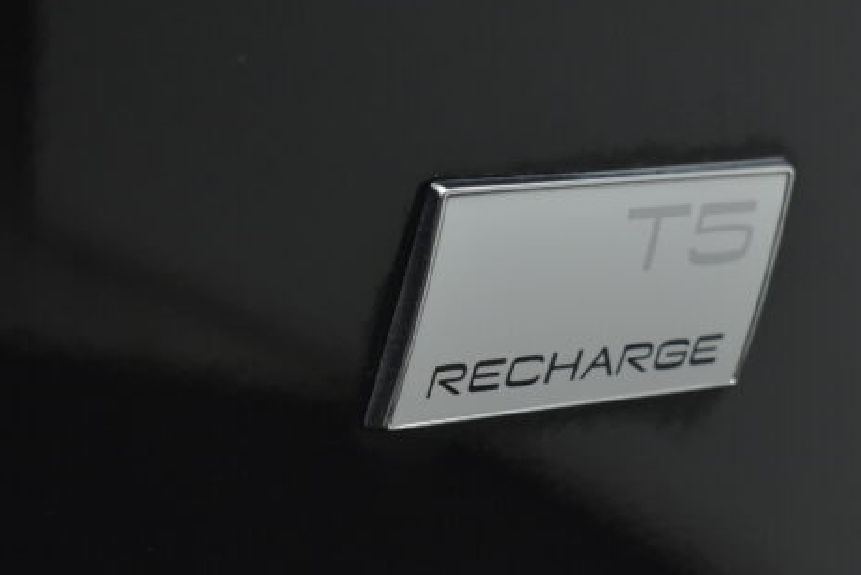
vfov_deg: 13.7
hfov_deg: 20.3
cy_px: 442
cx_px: 551
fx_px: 2393
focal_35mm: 100
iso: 1600
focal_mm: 40
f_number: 4.8
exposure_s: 1/160
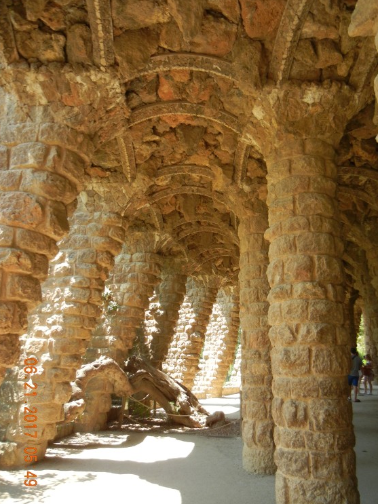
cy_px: 258
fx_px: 451
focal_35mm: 31
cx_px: 185
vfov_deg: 58.4
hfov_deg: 45.4
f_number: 3.5
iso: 230
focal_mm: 5.4
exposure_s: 1/250
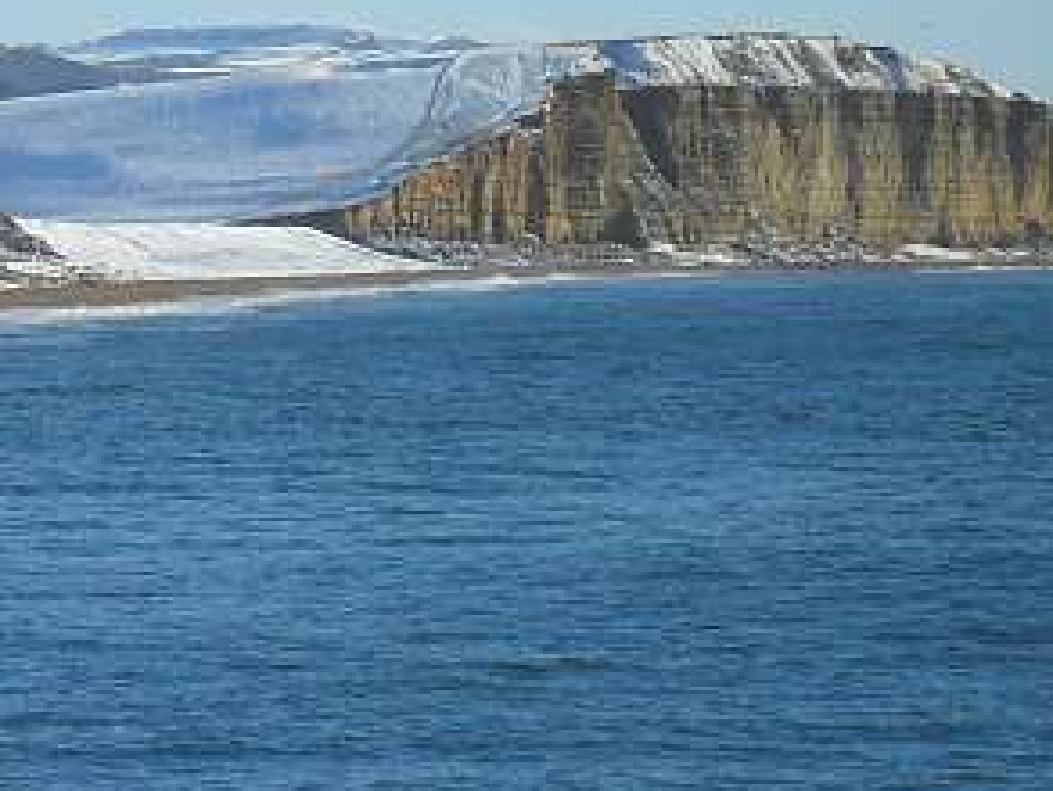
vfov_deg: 4.0
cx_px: 144
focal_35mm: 368
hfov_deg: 5.4
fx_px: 11199
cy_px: 255
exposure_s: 1/750
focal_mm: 24.5
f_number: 5.9
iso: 100
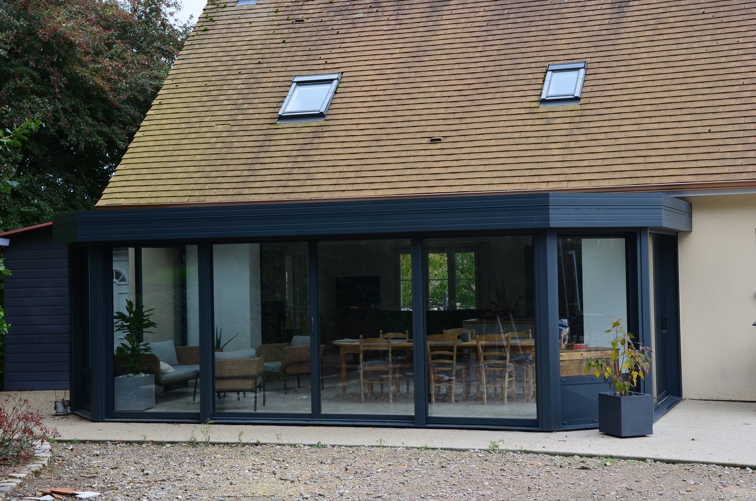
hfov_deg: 32.9
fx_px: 1278
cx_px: 376
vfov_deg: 22.2
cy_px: 253
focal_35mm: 61
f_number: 10
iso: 200
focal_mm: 40
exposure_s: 1/80
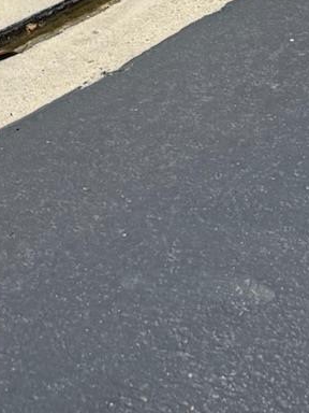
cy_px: -611
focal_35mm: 128
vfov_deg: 12.0
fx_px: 1523
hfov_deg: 11.4
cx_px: -64
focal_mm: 6.76
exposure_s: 1/4167
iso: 80
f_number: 1.78
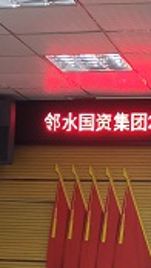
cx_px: 74
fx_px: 889
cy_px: 331
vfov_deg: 16.4
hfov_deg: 9.7
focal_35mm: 125
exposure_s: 1/50
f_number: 1.89
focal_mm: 5.43
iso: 218
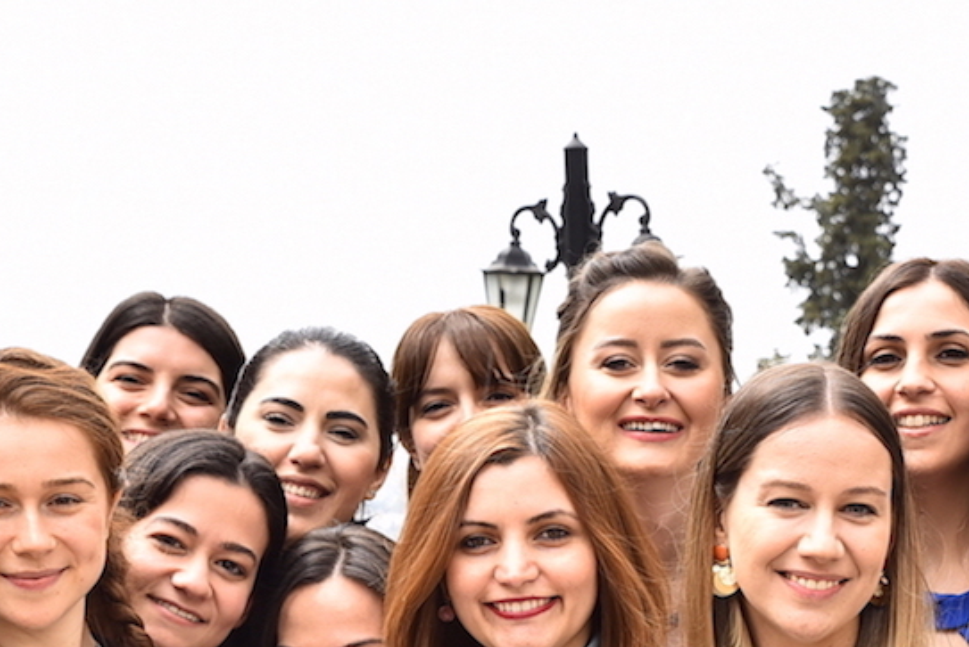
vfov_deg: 10.8
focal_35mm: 127
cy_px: 512
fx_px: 3421
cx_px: 769
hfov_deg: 16.0
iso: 400
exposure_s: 1/250
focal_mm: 46
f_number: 7.1
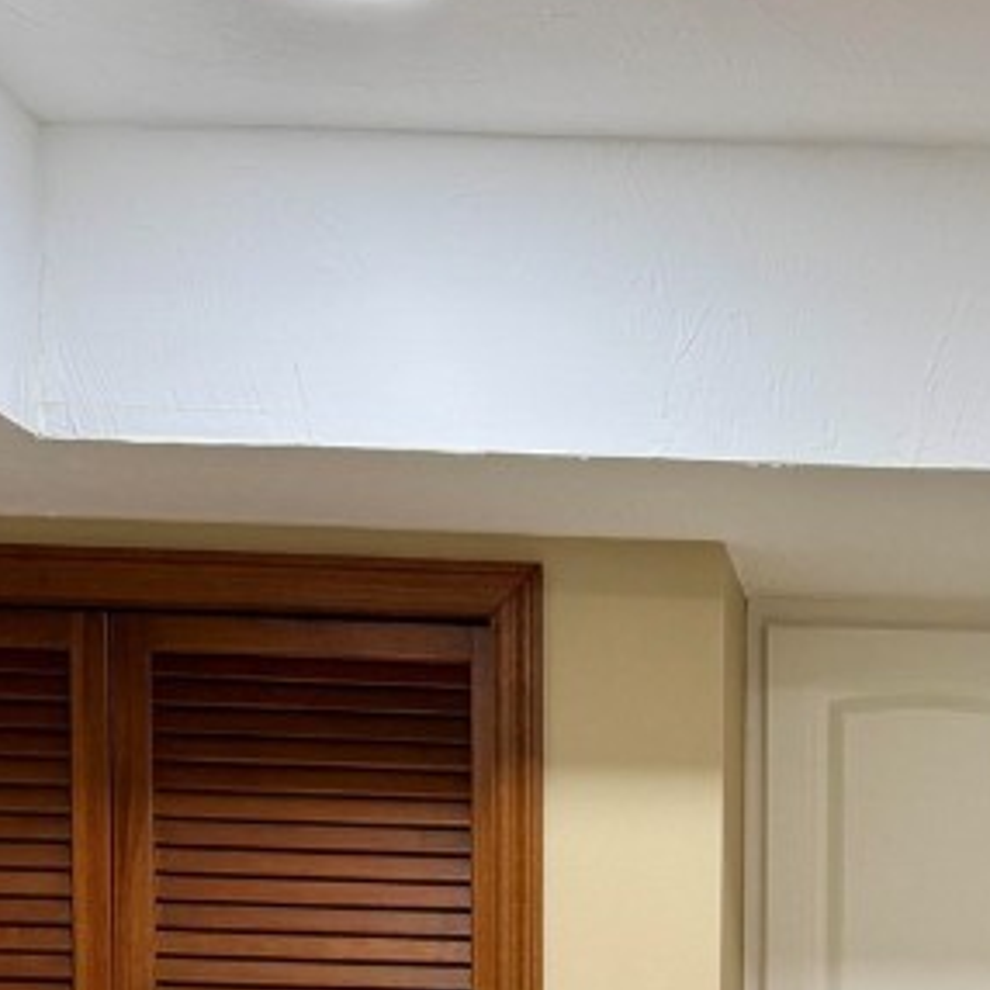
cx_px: 980
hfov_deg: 22.0
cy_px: 1167
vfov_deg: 21.3
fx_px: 2459
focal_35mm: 76
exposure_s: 1/120
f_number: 1.78
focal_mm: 6.76
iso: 125
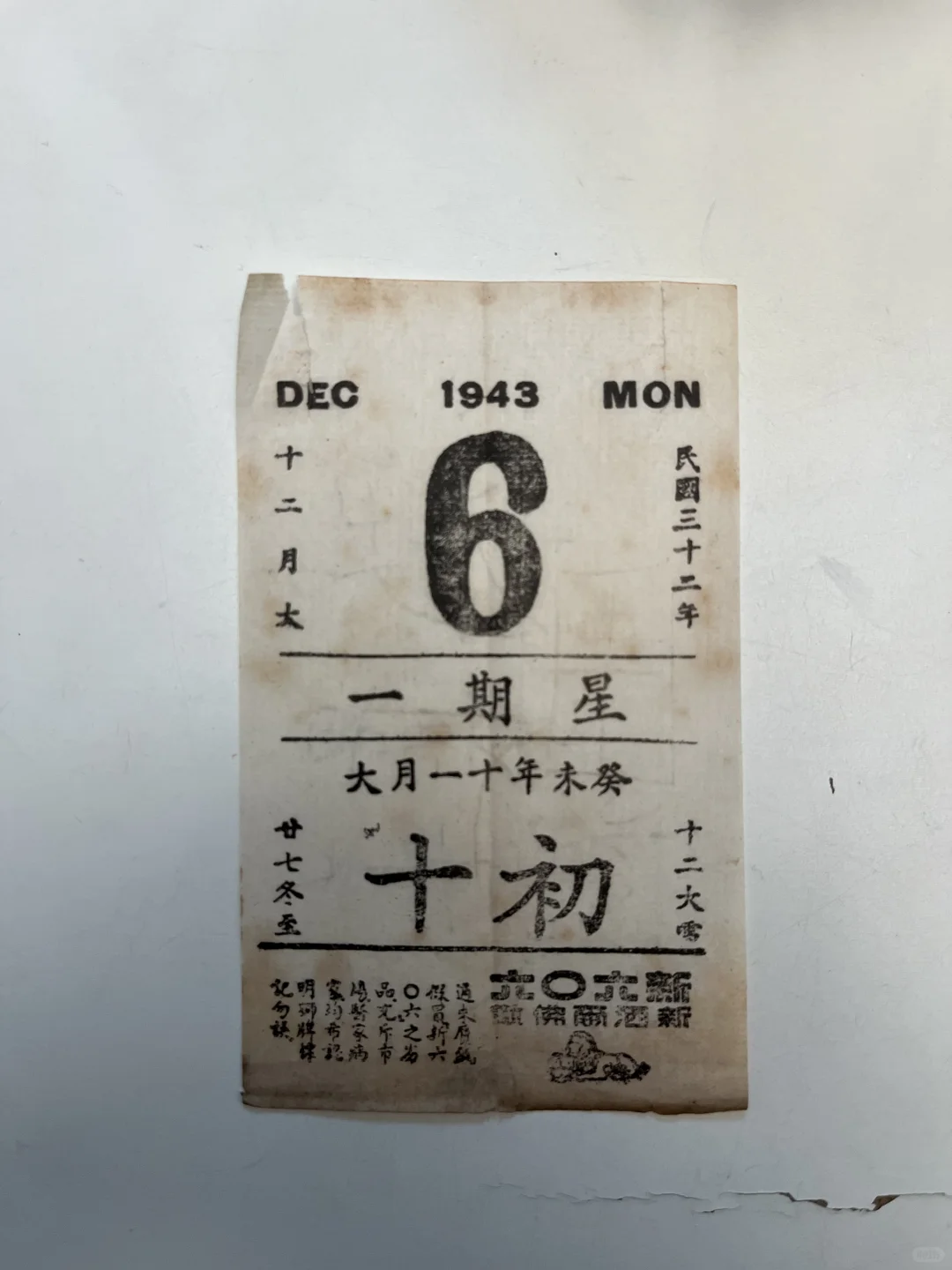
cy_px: 635
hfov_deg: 53.1
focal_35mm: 26
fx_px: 953
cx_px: 476
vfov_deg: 67.3
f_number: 1.6
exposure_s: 1/113
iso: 125
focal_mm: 5.1
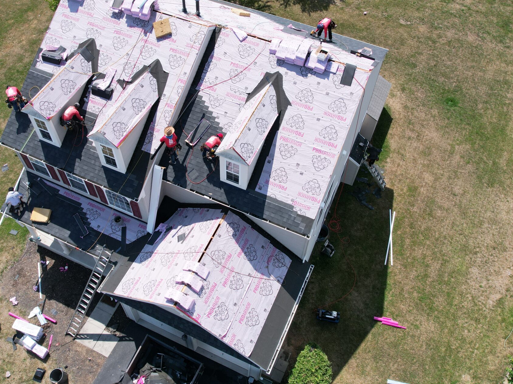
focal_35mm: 32
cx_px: 233
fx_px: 474
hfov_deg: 56.7
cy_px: 160
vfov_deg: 44.0
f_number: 2.8
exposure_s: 1/2000
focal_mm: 8.38
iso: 200
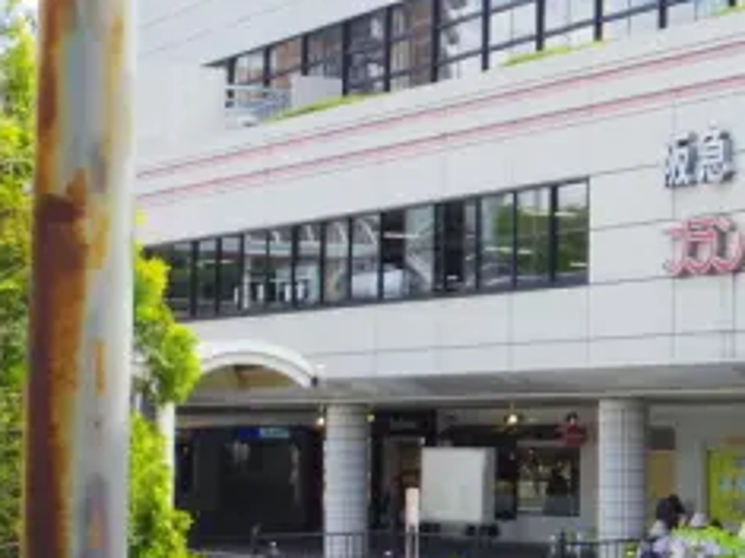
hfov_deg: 15.8
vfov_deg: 12.3
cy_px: 222
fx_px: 2581
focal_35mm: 120
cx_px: 884
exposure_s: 1/500
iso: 250
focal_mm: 8.6
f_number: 4
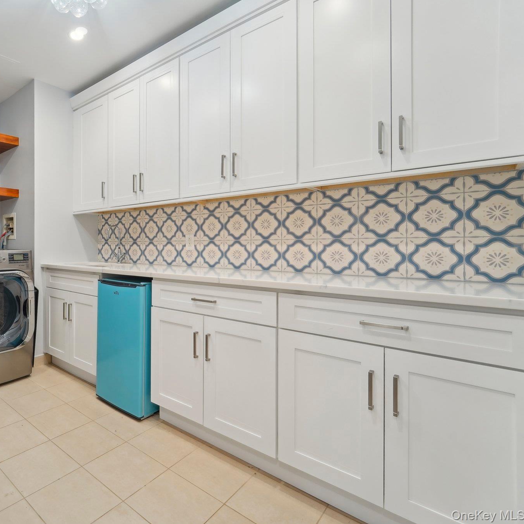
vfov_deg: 80.7
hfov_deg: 75.1
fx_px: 308
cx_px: 134
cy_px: 260
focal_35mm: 18
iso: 400
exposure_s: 1/13
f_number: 8
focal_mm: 14
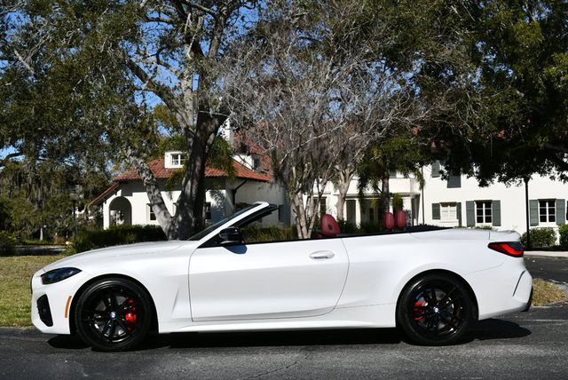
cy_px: 190
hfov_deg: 38.2
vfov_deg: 26.0
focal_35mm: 52
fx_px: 821
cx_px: 284
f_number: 10
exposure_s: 1/400
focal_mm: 26
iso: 100
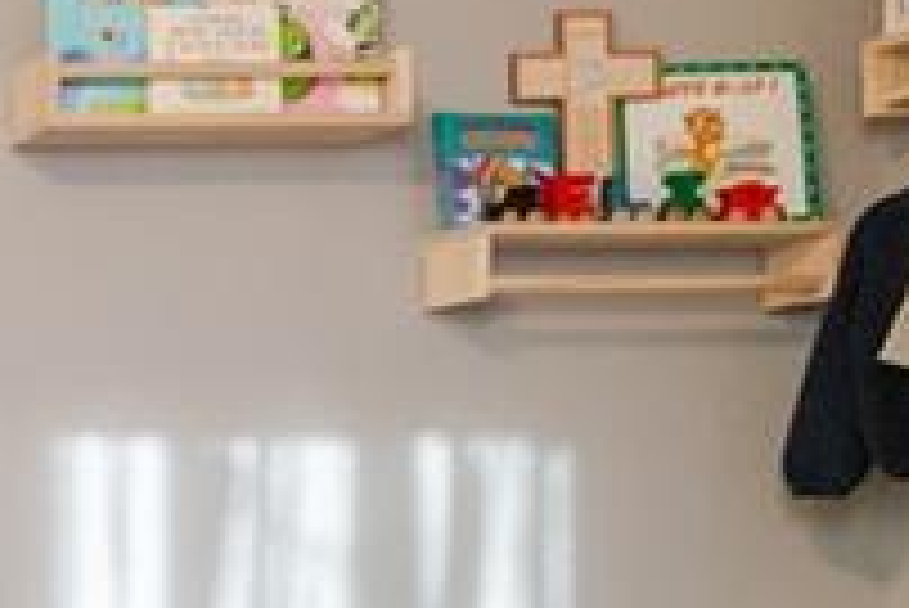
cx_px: -972
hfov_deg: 17.2
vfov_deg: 16.5
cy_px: 637
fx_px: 2047
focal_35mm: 81
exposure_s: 1/200
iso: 320
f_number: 4.5
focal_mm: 16
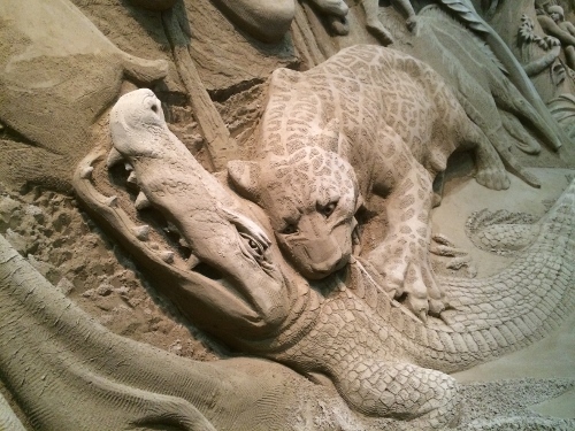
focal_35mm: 29
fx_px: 482
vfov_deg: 48.2
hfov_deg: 61.7
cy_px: 216
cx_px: 288
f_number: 2.2
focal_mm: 4.15
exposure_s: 1/30
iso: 320
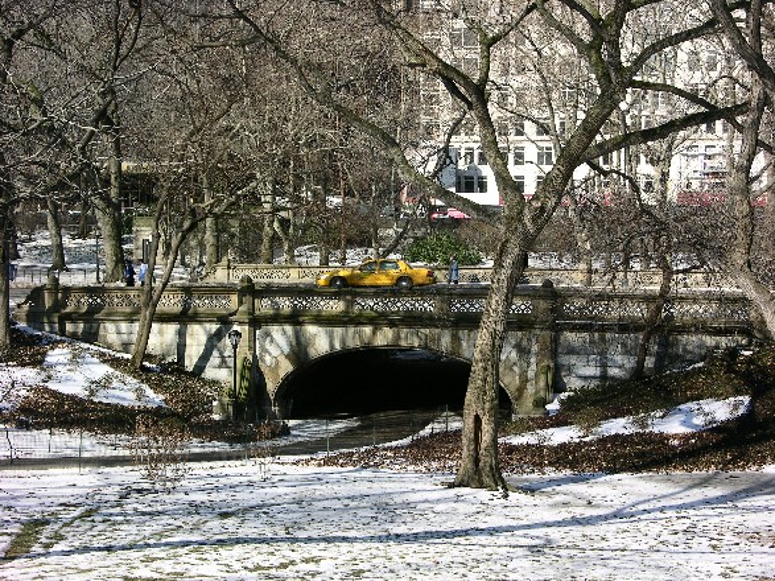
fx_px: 1656
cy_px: 290
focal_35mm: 74
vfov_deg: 19.9
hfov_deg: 26.3
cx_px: 388
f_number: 6
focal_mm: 18.8
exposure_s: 1/135
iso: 50
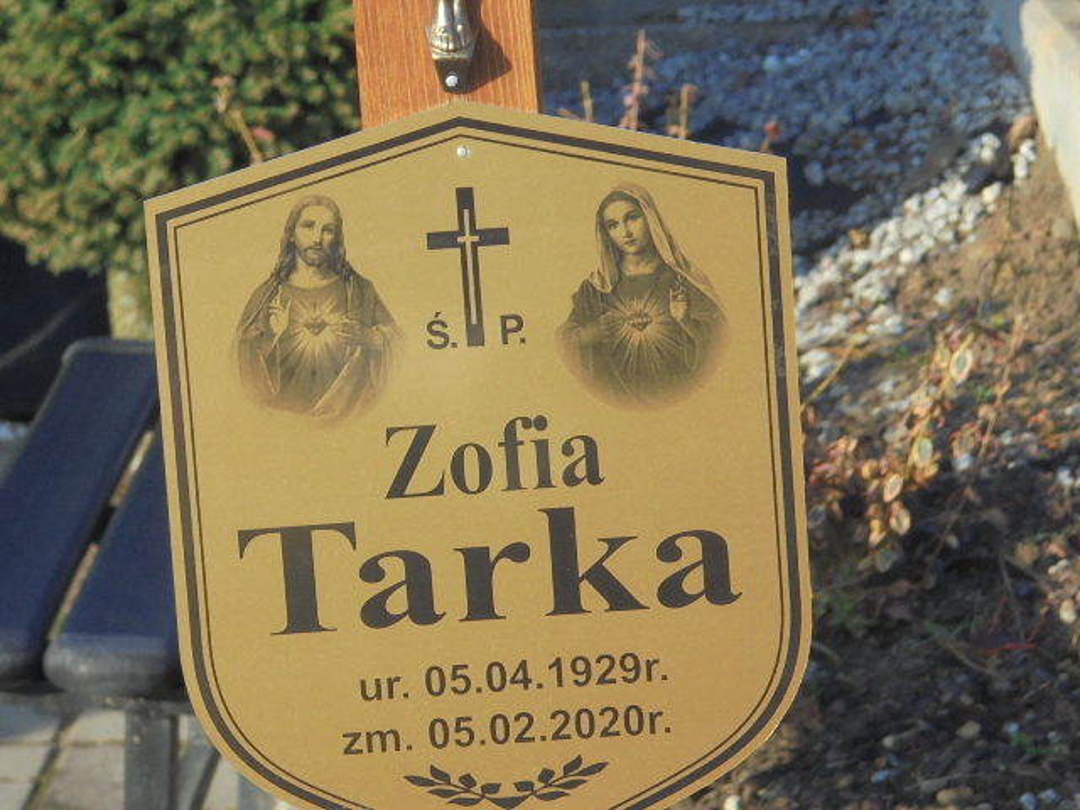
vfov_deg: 9.5
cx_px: 540
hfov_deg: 12.7
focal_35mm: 156
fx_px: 4867
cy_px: 405
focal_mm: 27.6
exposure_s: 1/160
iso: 100
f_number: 6.5
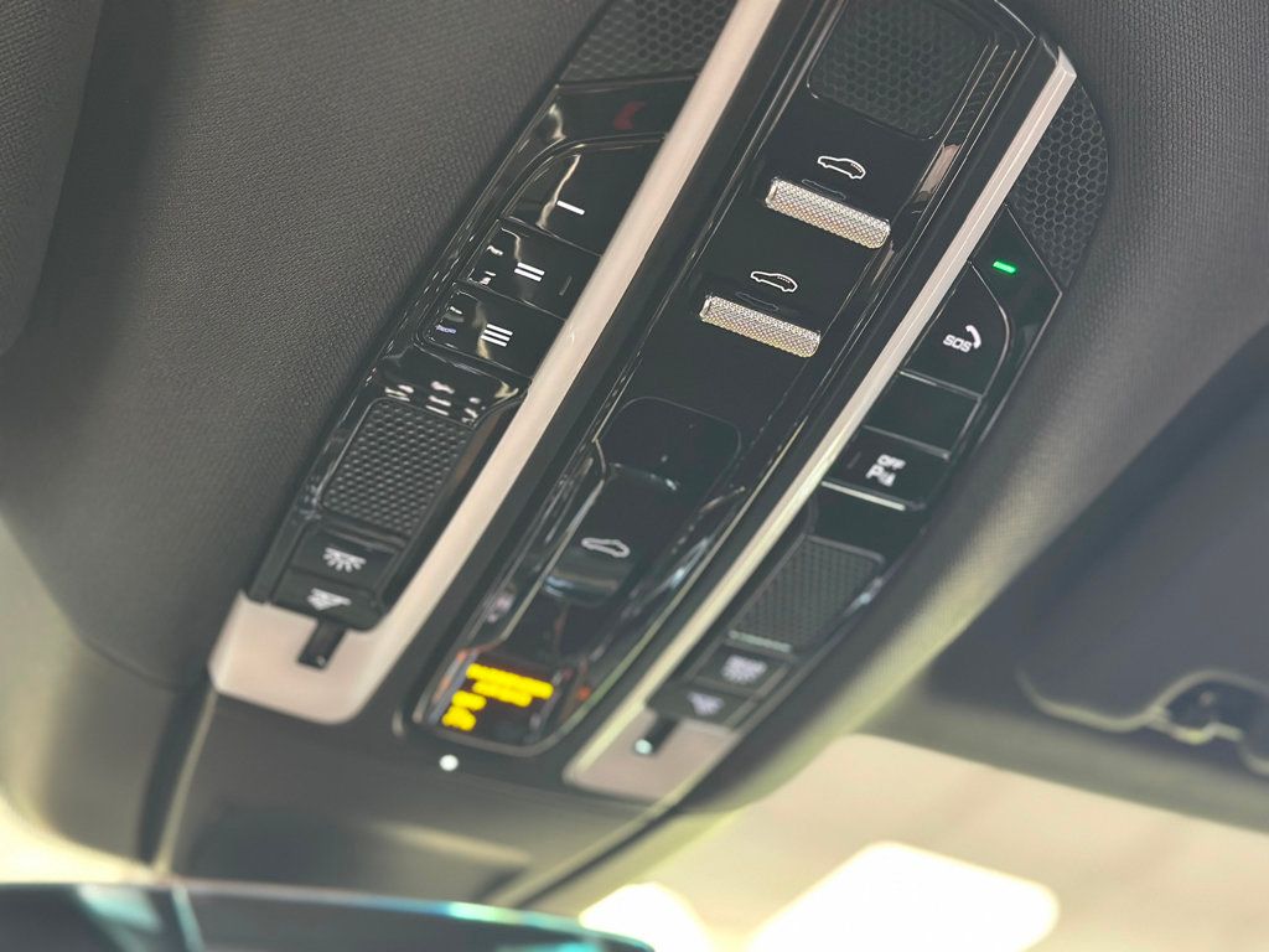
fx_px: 1760
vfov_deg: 30.3
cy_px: 476
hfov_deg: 39.7
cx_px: 634
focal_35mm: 48
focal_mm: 6.86
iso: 500
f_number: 1.78
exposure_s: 1/40
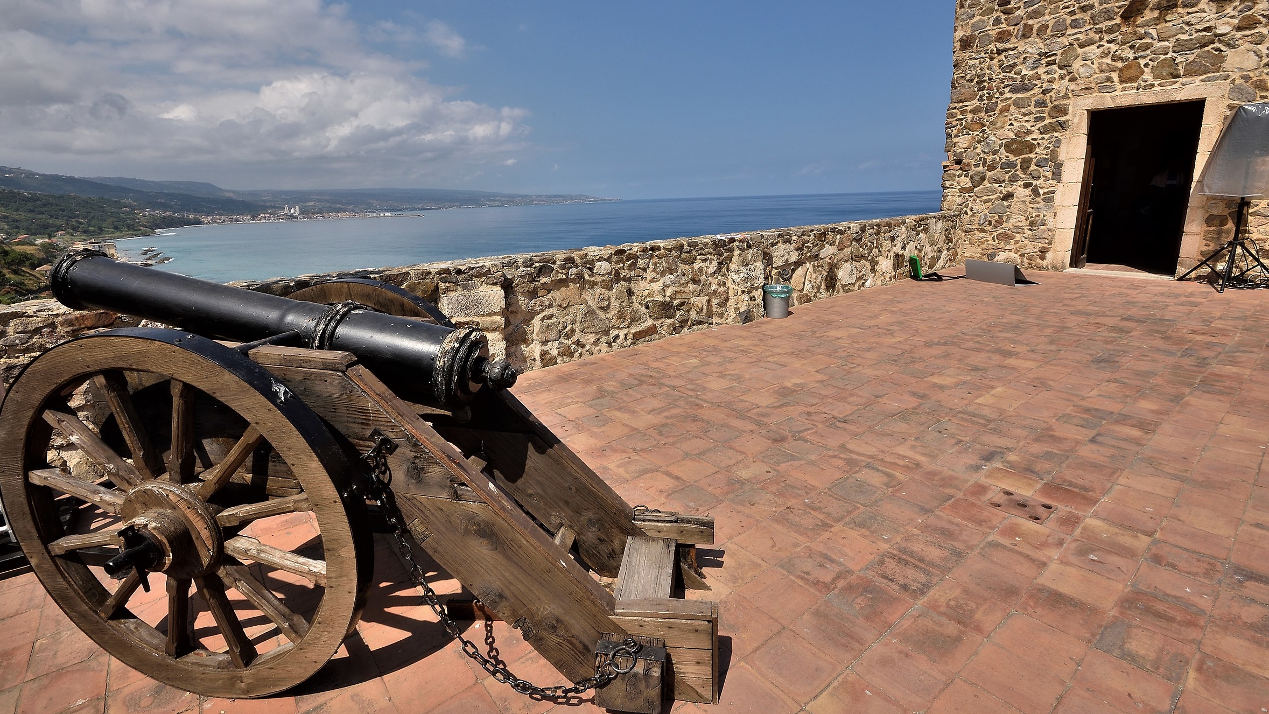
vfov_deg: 67.0
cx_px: 630
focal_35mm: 16
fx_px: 538
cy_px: 332
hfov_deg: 99.4
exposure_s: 1/40
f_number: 22
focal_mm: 10
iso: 100
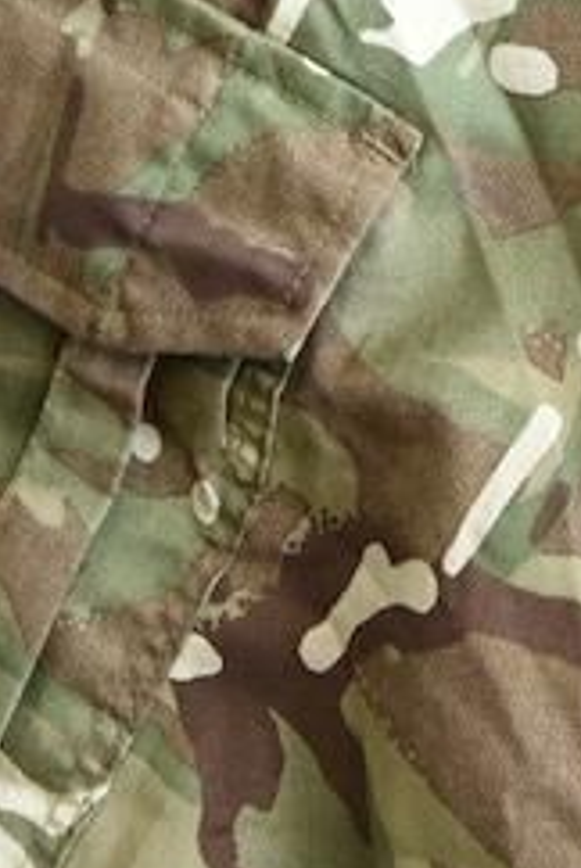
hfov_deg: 7.7
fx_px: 4345
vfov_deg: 11.1
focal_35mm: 180
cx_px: 319
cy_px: -326
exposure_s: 1/80
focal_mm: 58
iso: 1600
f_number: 5.6
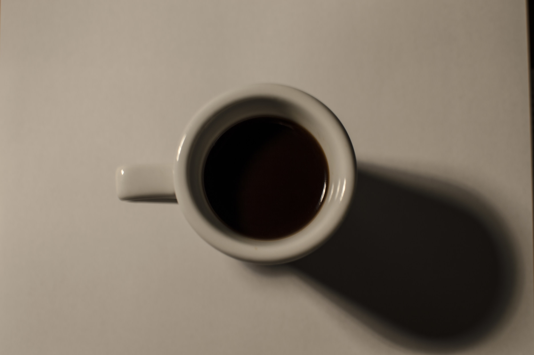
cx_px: 267
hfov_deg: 37.9
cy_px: 178
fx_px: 778
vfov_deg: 25.7
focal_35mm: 52
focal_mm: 35
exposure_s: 1/15
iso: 100
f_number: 3.5
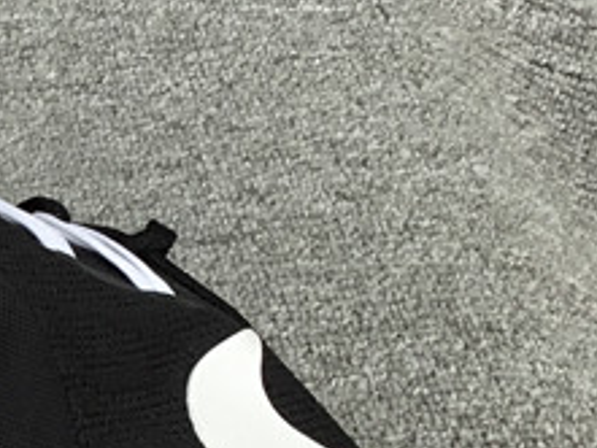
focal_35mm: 126
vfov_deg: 11.6
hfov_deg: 14.4
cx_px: -348
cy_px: 466
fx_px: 2174
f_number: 2.4
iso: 25
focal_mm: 3.3
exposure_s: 1/116
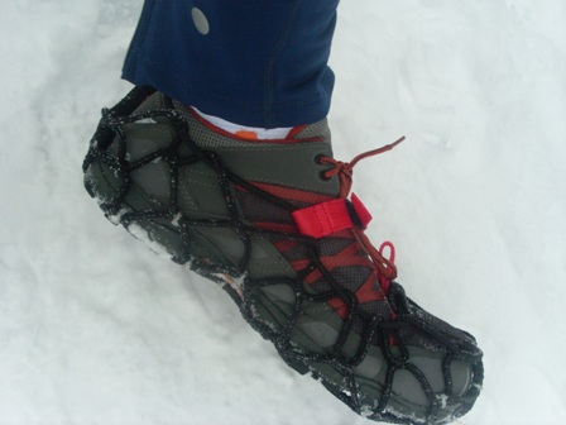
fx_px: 621
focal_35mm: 38
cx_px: 283
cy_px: 212
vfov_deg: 37.7
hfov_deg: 49.0
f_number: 3
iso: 200
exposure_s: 1/20
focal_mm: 6.3
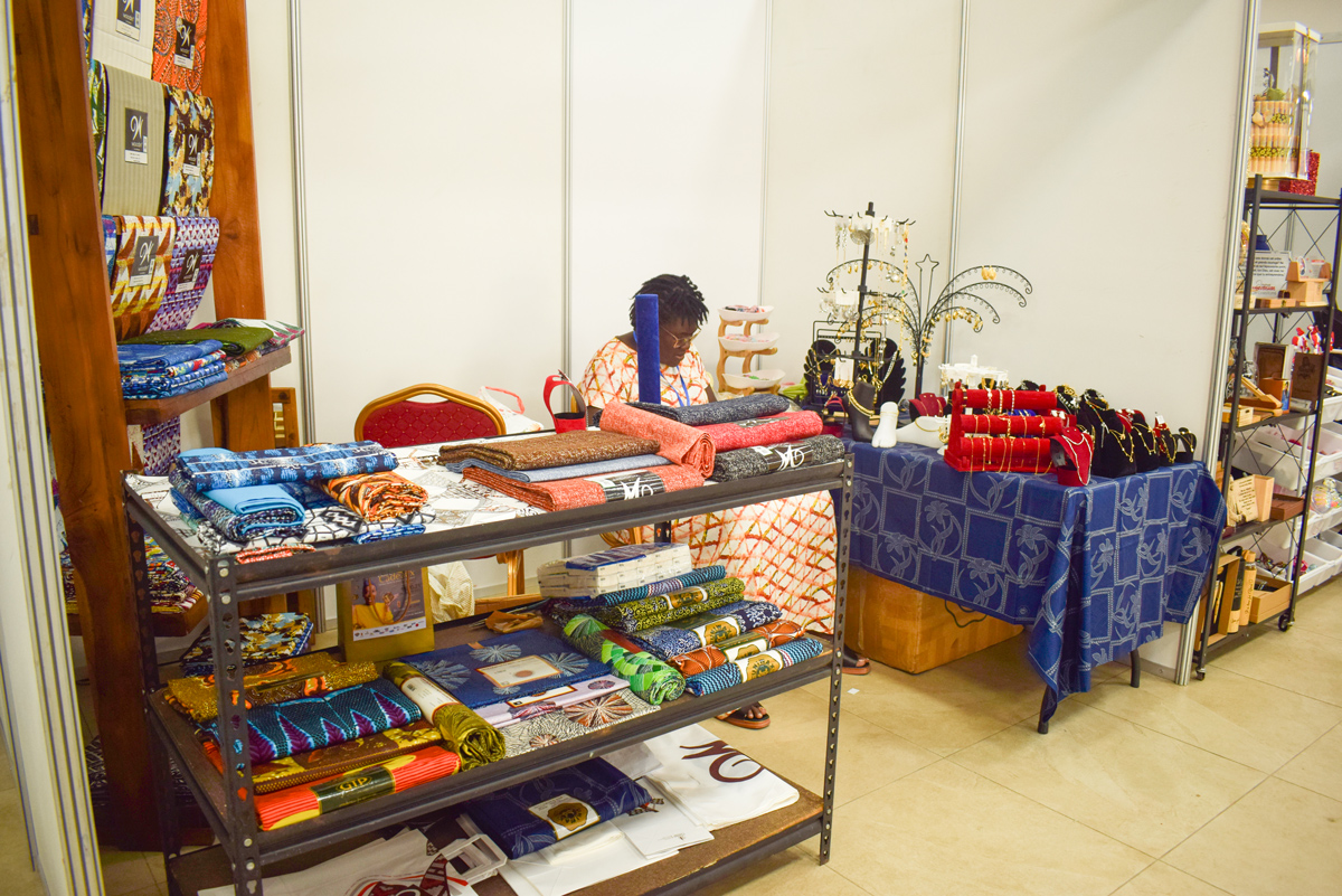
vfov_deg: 48.0
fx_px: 1007
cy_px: 448
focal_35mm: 27
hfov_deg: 67.4
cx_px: 671
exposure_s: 1/100
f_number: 4
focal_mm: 18
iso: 200
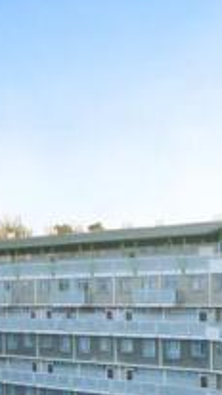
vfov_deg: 28.5
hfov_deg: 16.4
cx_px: 168
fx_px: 766
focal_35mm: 73
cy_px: 308
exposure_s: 1/160
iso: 640
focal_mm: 22
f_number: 11
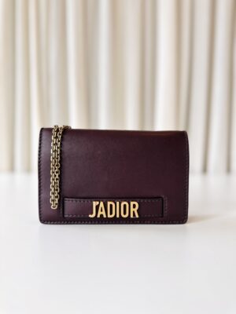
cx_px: 118
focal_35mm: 24
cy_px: 157
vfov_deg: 71.6
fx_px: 218
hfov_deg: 56.8
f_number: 1.78
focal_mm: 6.86
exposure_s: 1/100
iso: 64
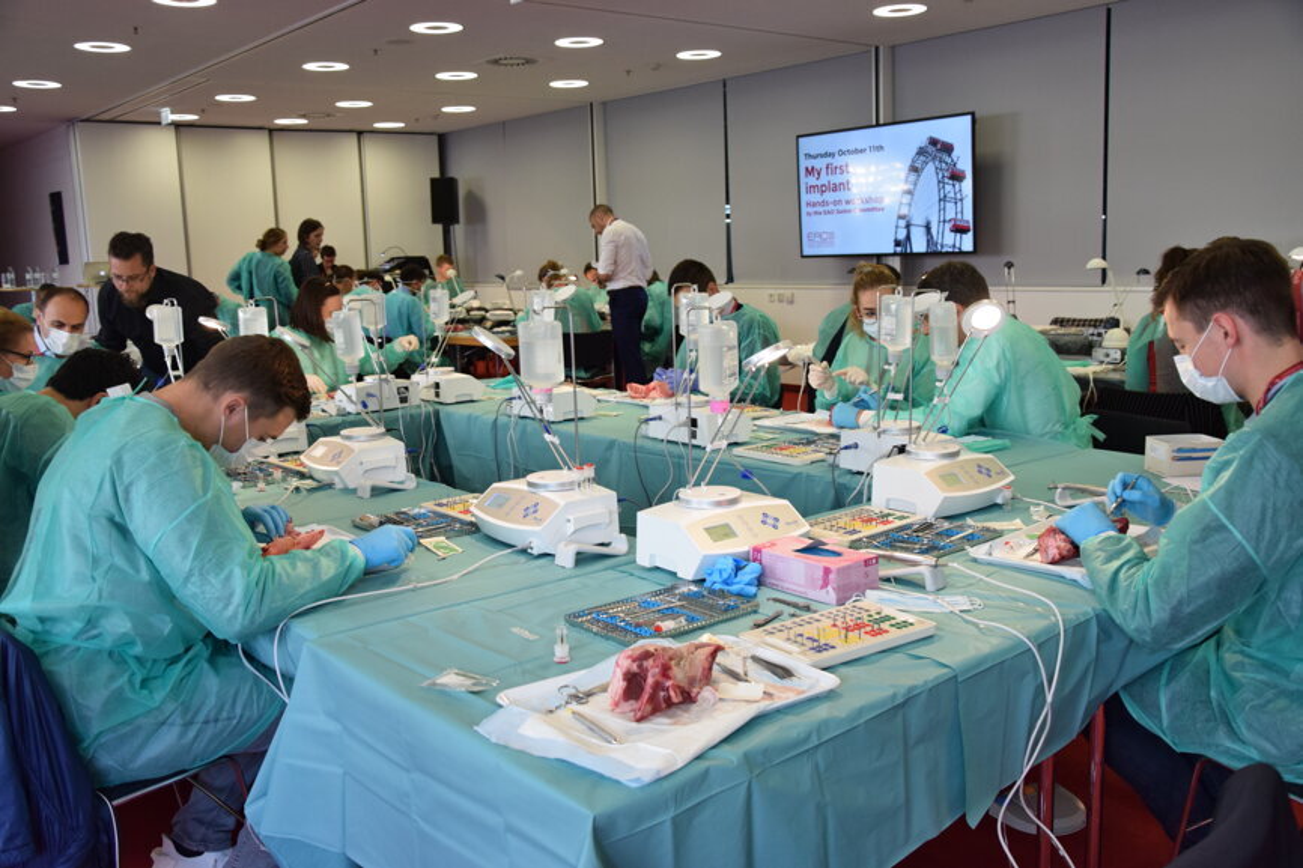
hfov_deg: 59.5
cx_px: 652
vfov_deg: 41.7
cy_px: 434
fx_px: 1140
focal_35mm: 32
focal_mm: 21
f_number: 3.8
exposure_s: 1/200
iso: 1250
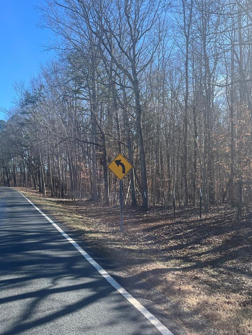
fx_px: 379
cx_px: 128
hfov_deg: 36.8
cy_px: 164
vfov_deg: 47.9
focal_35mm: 39
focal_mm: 5.1
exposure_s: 1/1536
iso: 50
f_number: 1.6
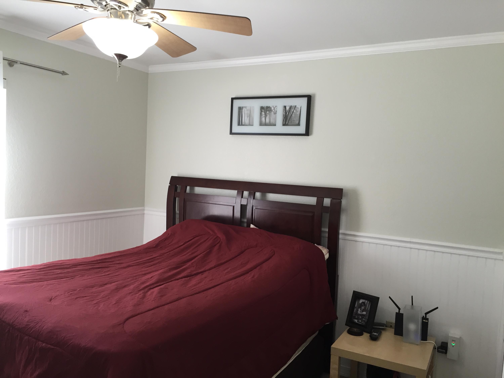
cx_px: 252
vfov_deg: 48.2
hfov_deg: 61.7
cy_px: 189
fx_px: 422
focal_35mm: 29
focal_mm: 4.15
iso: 32
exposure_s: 1/30
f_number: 2.2
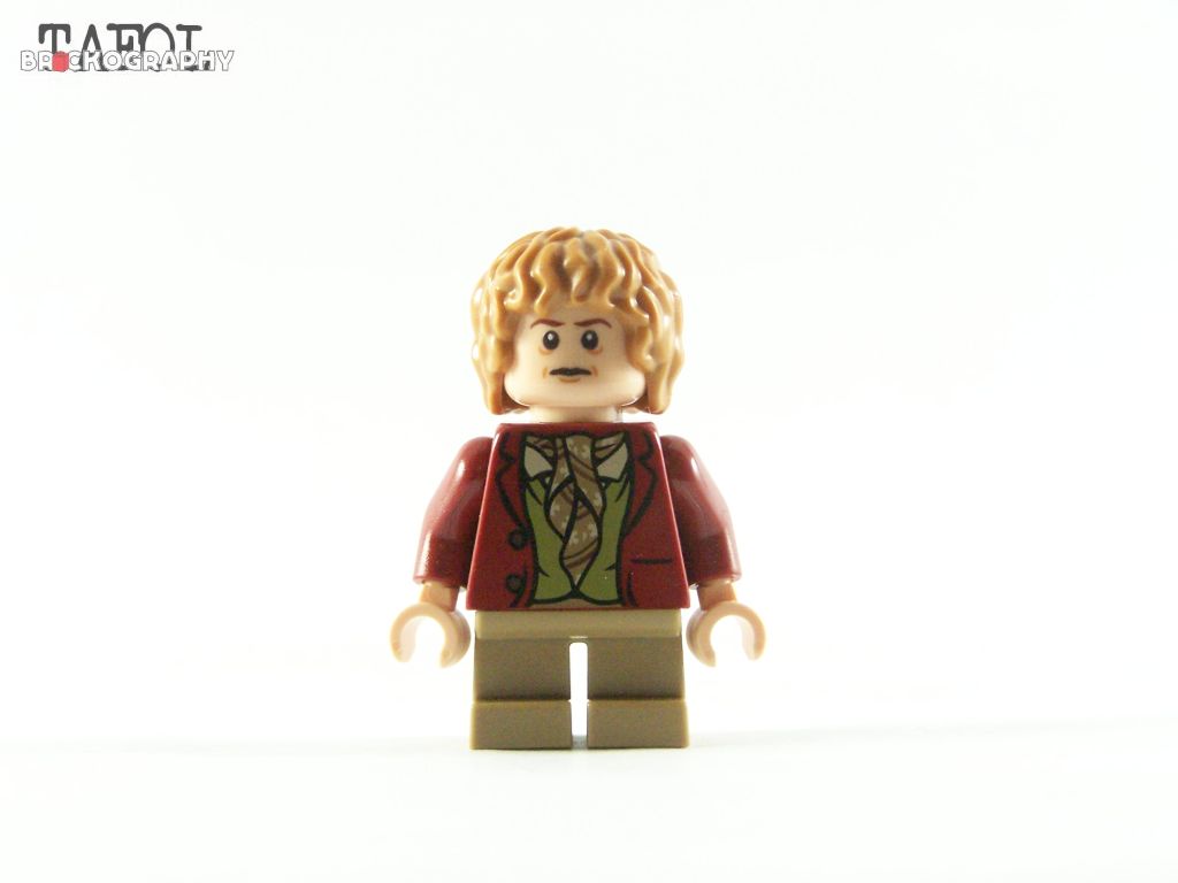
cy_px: 442
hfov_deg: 23.8
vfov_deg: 18.0
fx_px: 2791
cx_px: 589
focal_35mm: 82
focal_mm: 13.7
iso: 400
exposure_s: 1/60
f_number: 4
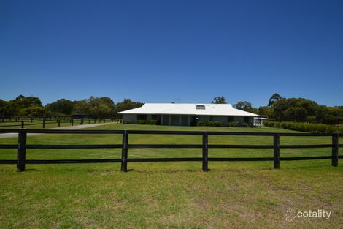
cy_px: 114
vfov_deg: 77.3
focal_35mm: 15
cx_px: 172
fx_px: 143
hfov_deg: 100.4
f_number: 13
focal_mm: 10
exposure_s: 1/200
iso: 100
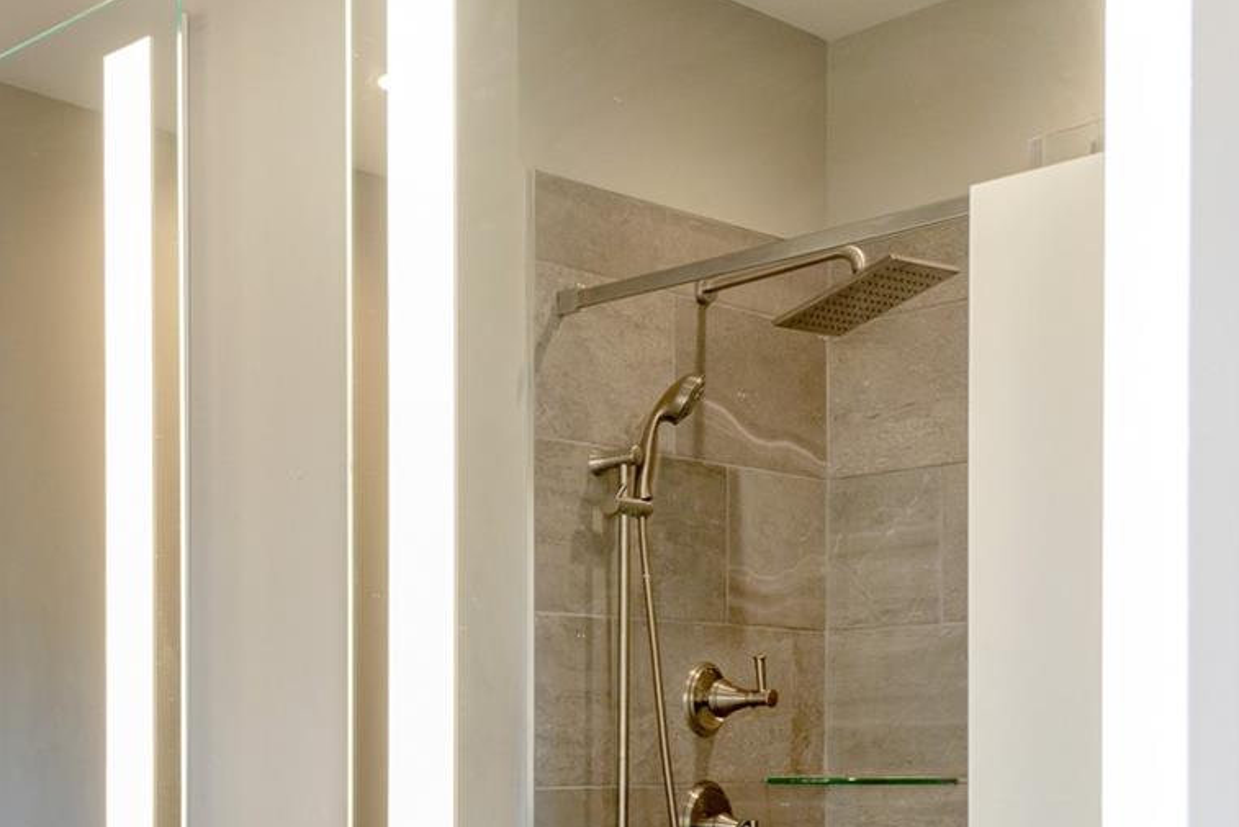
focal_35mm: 46
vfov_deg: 28.1
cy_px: 747
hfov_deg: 32.3
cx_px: -368
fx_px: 1583
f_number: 7.1
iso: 320
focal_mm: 17
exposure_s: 1/25
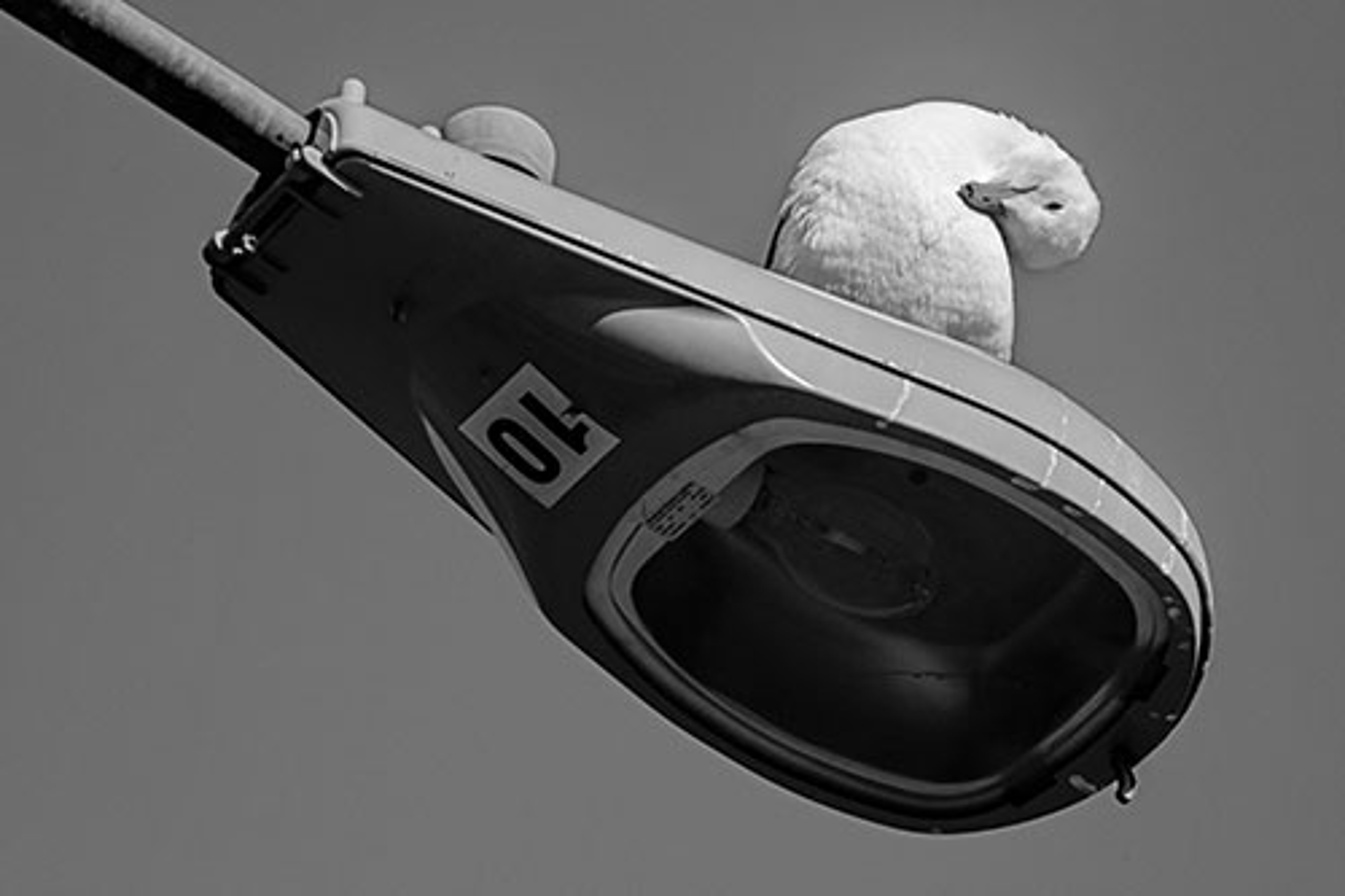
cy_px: 448
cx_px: 672
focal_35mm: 390
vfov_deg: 3.5
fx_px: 14565
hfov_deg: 5.3
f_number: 11
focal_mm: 390
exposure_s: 1/1600
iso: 1000
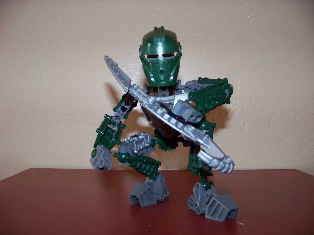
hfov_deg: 51.4
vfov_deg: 39.7
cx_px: 157
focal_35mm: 36
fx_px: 327
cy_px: 118
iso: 200
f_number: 2.8
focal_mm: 5.85
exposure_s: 1/30
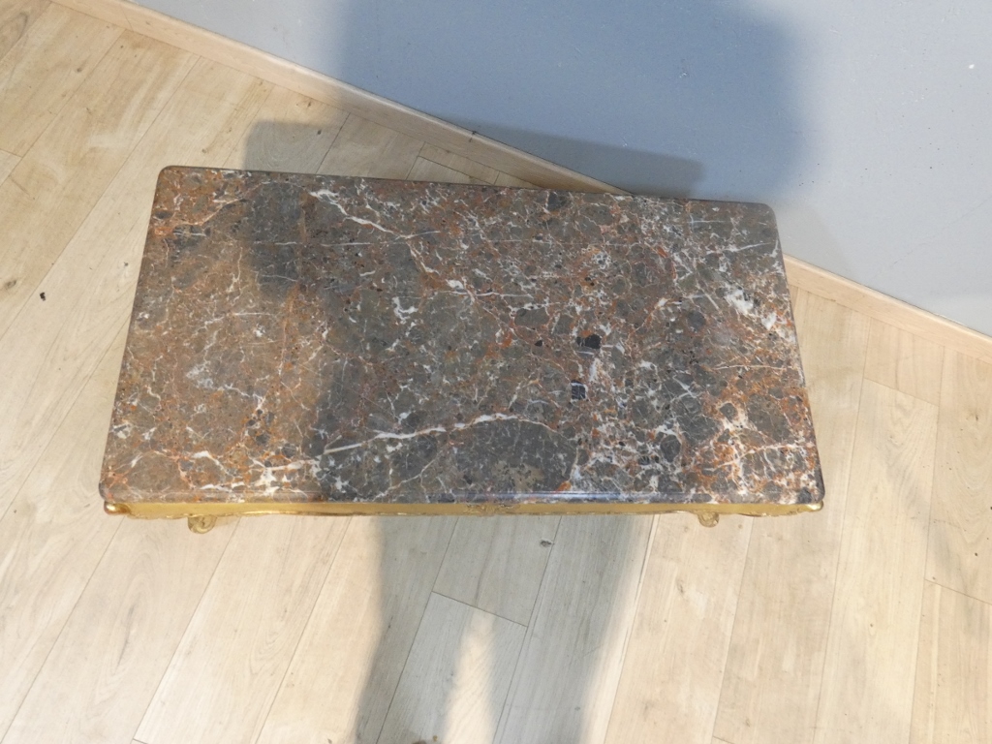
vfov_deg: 63.4
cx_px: 496
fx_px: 602
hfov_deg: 79.0
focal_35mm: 21
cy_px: 372
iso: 500
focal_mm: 3.8
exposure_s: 1/60
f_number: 2.9
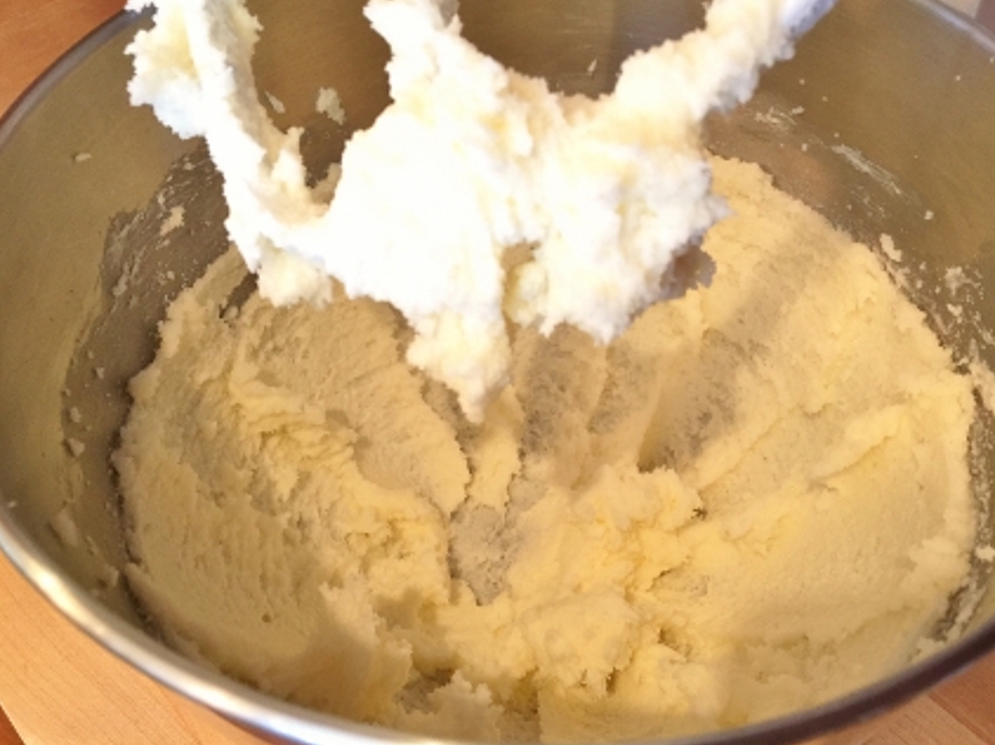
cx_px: 556
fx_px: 948
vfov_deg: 42.9
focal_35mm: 33
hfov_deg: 55.2
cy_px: 351
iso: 100
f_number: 2.2
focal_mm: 4.15
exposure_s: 1/15
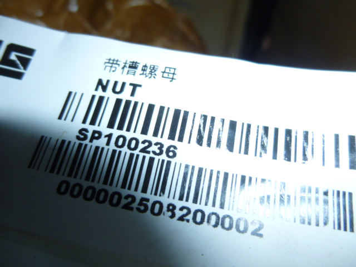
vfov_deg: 54.9
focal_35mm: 25
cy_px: 134
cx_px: 178
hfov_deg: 69.4
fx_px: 257
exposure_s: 1/250
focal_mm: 4.5
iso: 100
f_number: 3.1
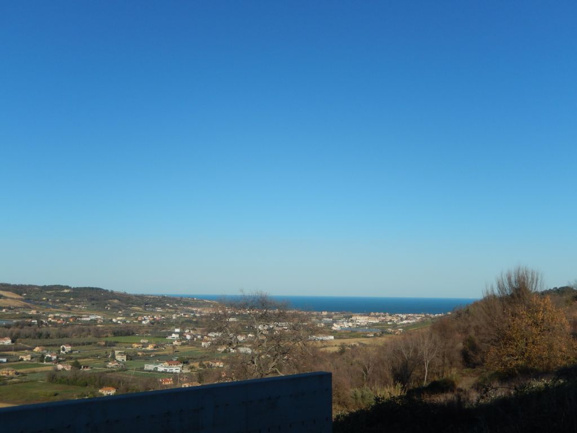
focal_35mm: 41
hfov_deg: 45.8
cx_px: 288
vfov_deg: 35.1
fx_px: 683
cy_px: 216
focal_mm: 7.3
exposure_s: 1/400
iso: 125
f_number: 8.4
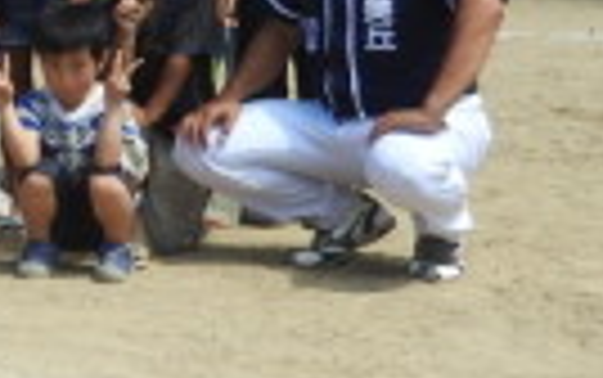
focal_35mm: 157
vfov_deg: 8.3
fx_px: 2582
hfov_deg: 11.6
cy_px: -76
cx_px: -693
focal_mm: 5.9
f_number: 3.6
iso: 100
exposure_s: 1/800
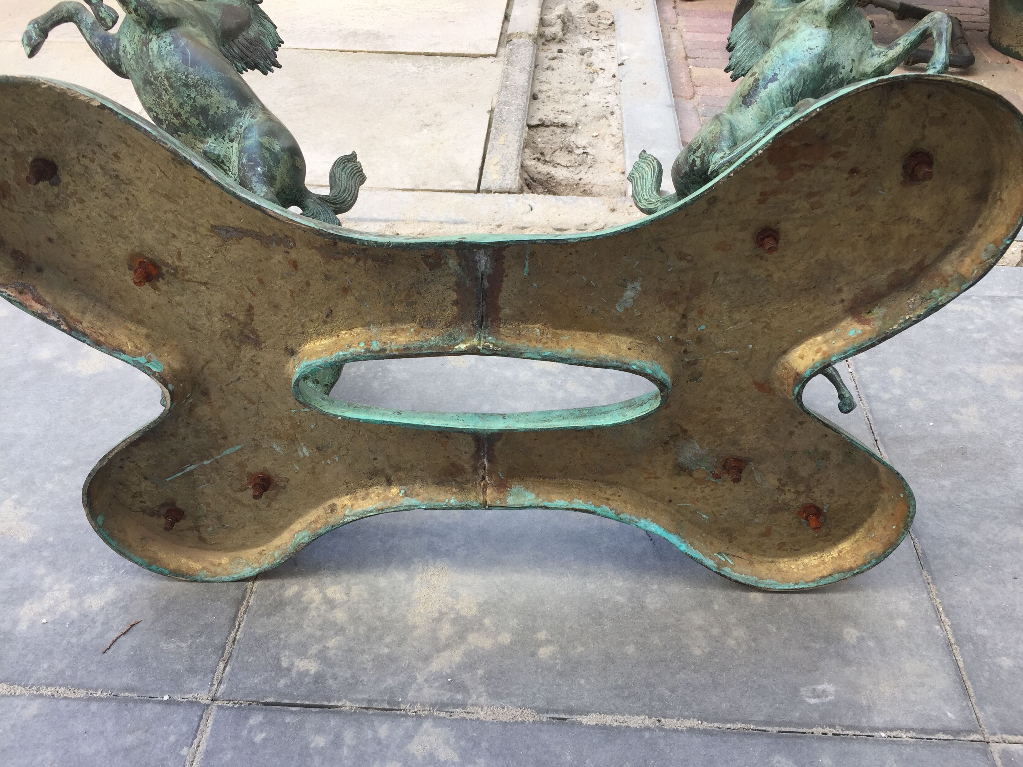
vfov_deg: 48.2
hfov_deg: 61.7
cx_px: 512
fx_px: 857
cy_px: 384
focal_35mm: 29
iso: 32
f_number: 2.2
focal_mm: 4.15
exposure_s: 1/100
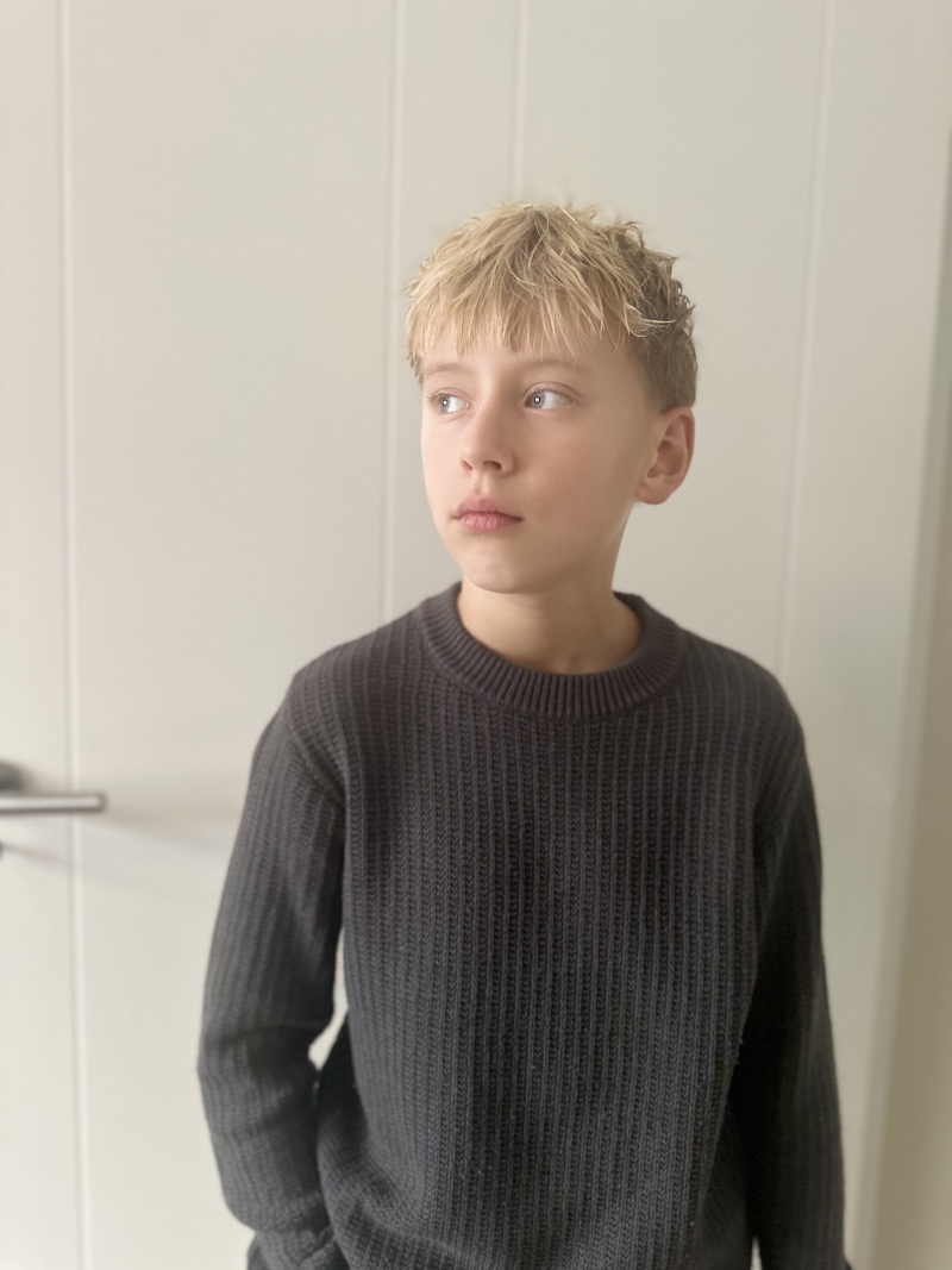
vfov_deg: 71.6
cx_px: 476
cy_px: 635
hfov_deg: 56.8
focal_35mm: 24
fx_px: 880
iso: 640
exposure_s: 1/60
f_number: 1.78
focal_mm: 6.86
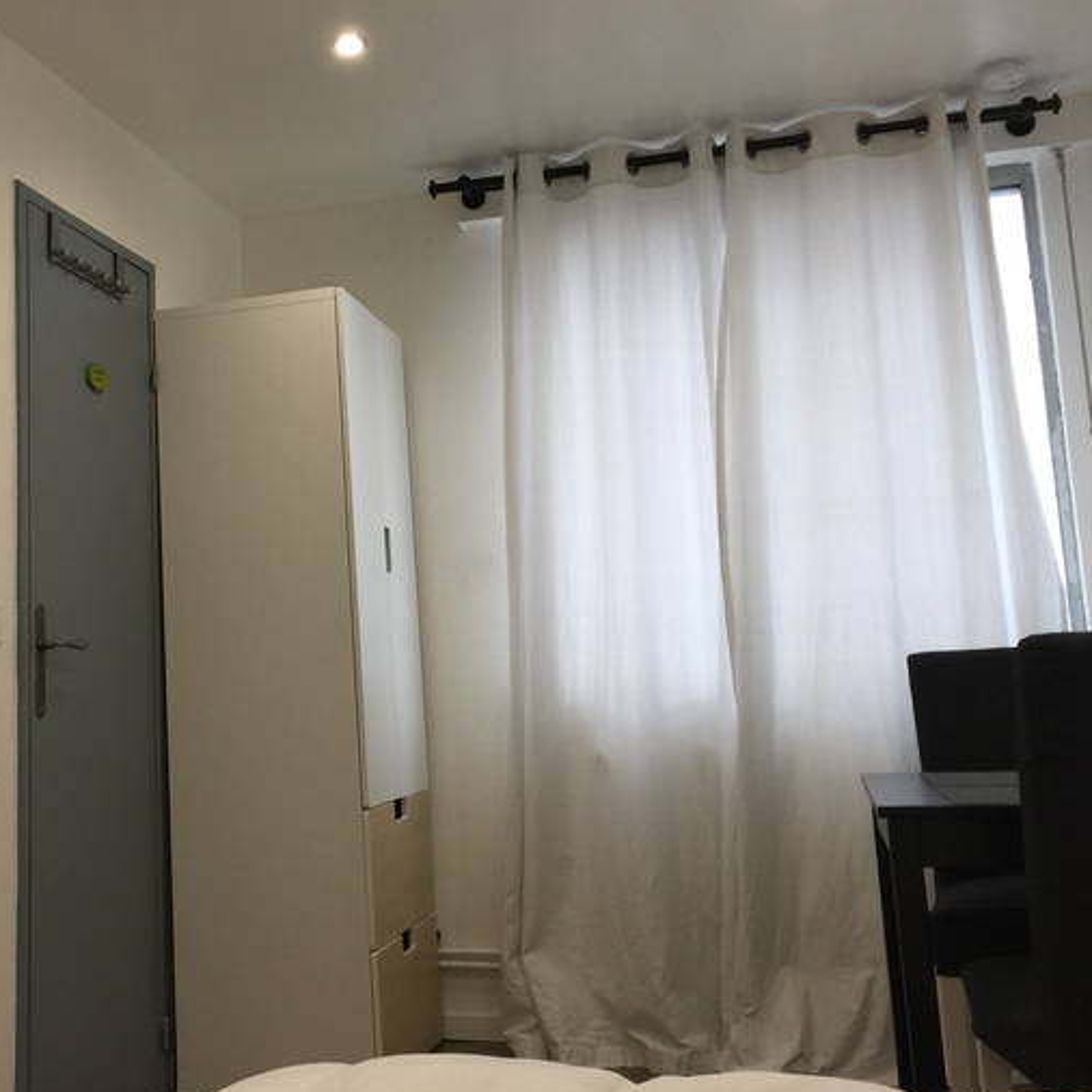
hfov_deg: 41.3
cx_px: 358
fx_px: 1428
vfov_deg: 41.7
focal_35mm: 40
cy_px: 462
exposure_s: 1/33
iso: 64
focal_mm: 4.15
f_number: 2.2
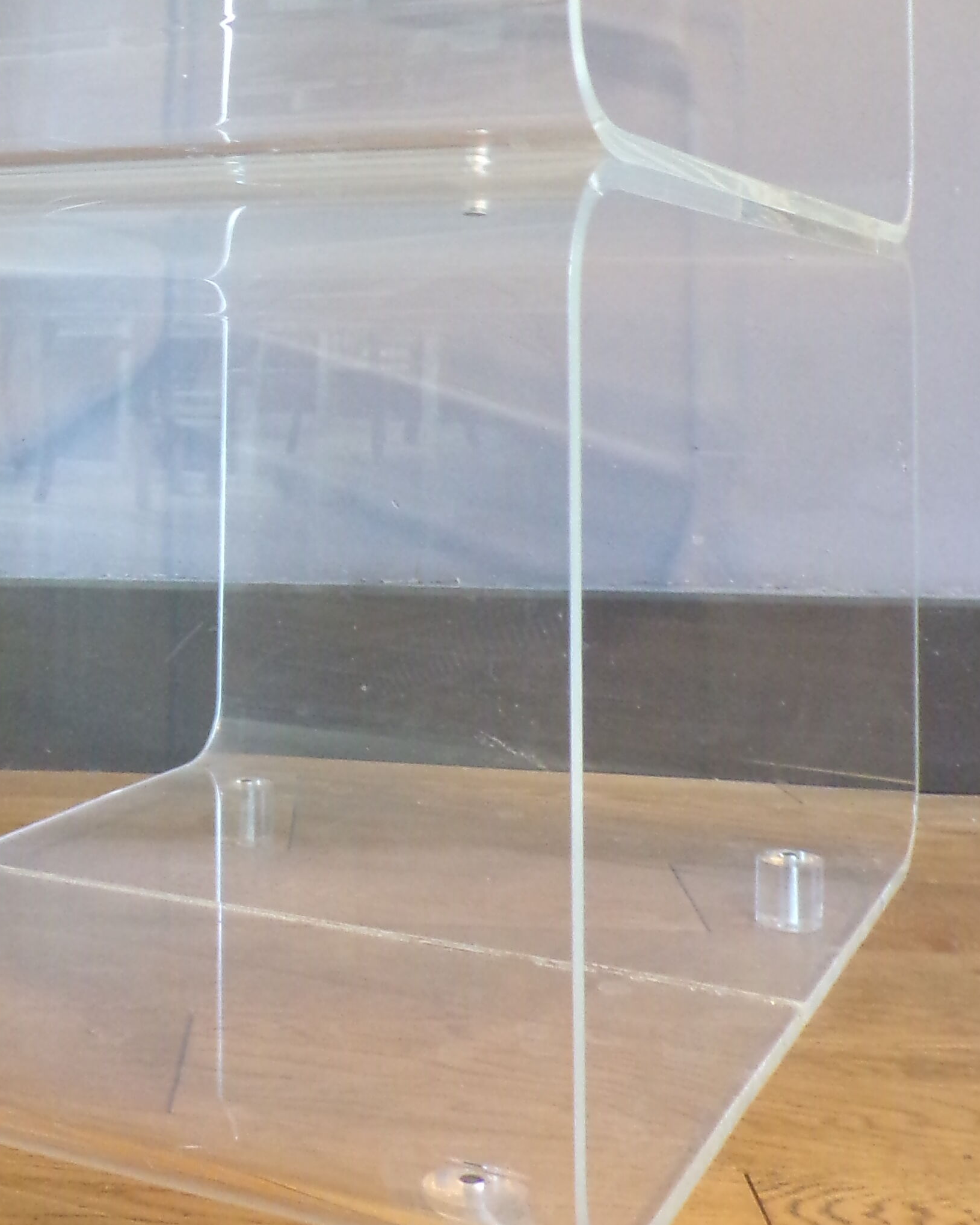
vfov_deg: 34.0
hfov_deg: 28.1
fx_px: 1922
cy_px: 190
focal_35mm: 53
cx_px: 232
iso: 400
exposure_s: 1/15
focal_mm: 4.3
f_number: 3
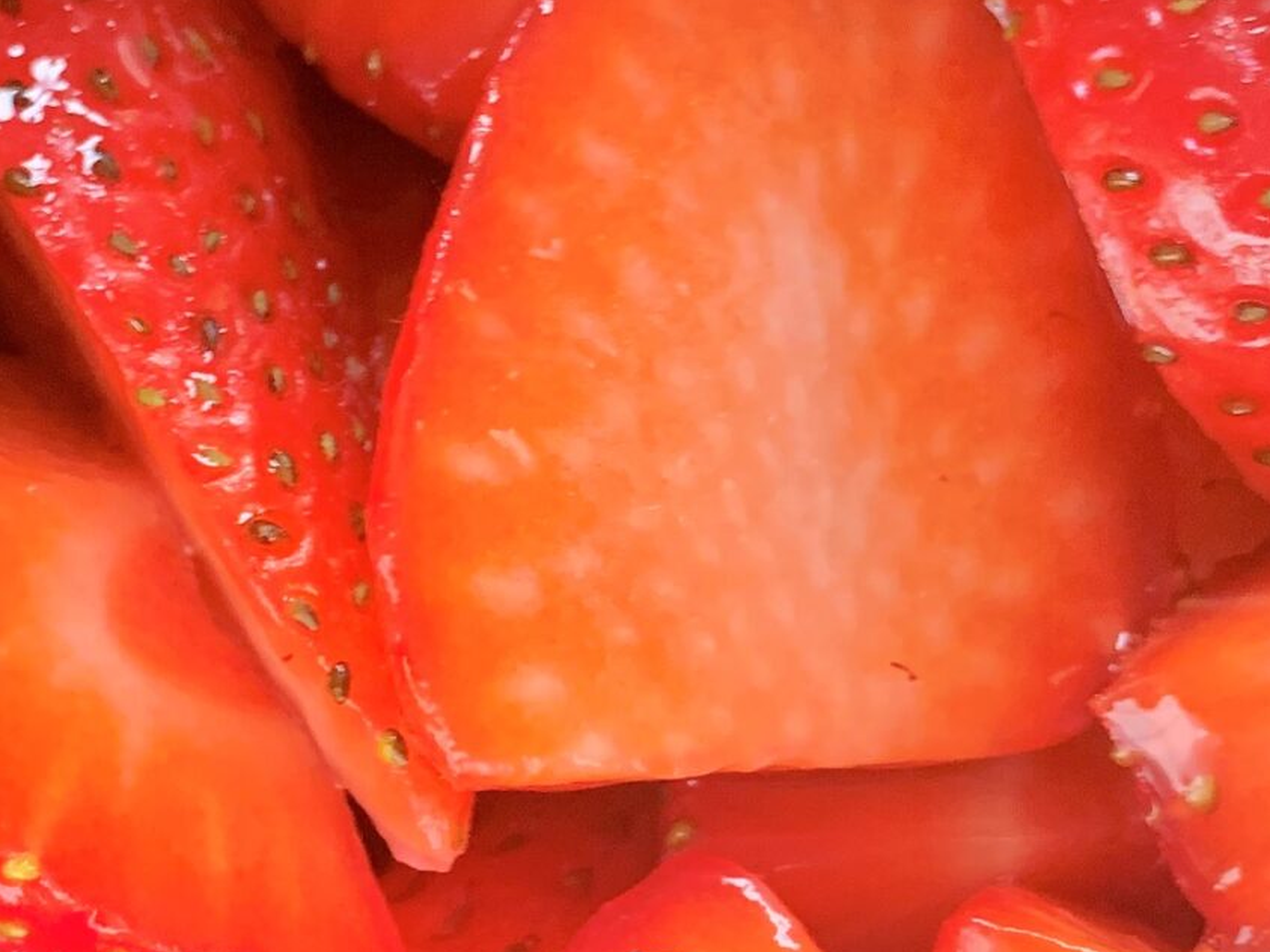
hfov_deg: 24.7
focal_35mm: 79
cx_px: 481
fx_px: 2898
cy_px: 188
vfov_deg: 18.5
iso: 400
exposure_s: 1/40
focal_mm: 4.25
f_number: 1.8
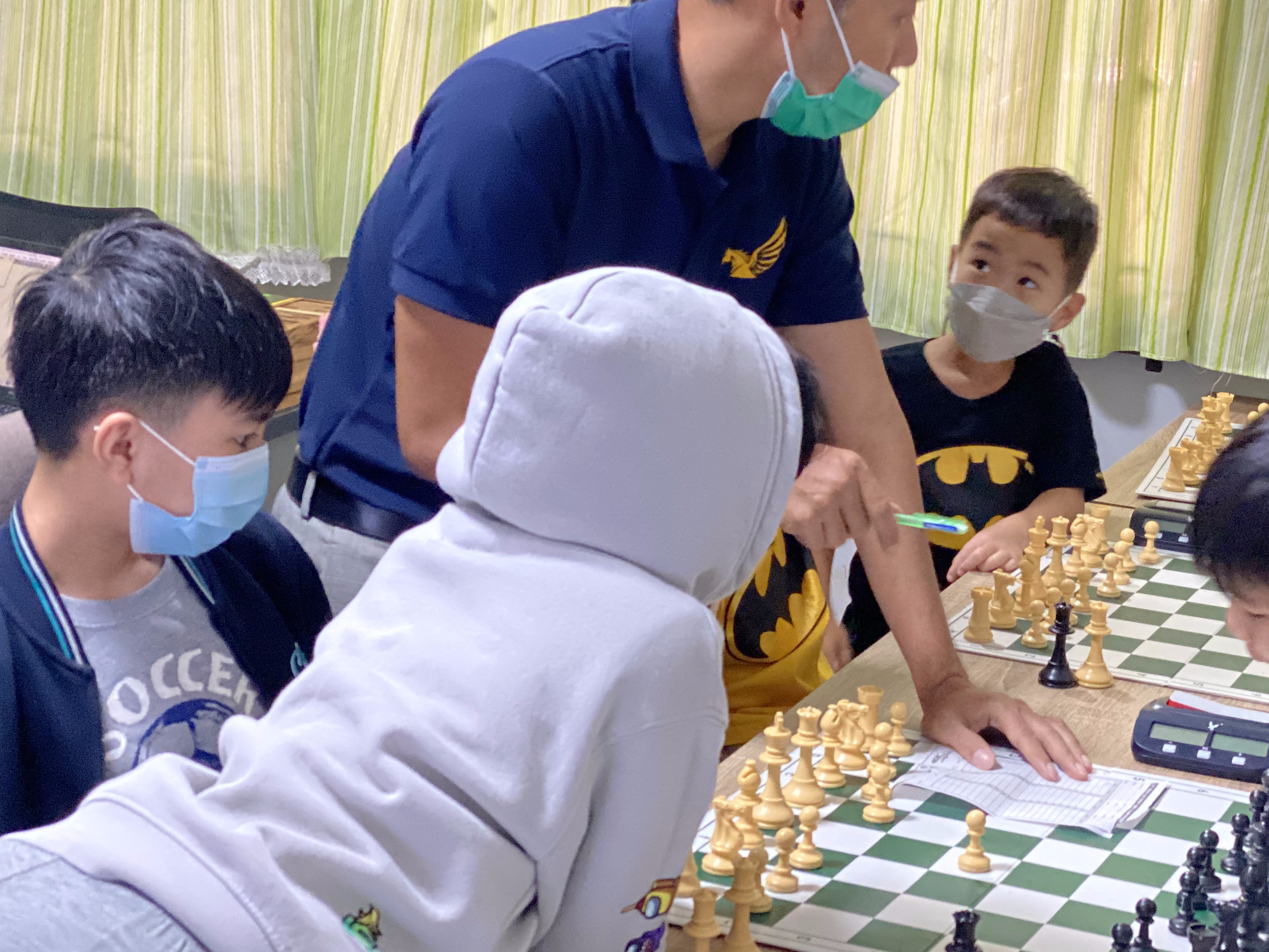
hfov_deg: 24.8
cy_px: 387
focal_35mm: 78
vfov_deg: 18.9
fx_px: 2859
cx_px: 919
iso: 250
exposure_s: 1/33
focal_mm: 6
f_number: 2
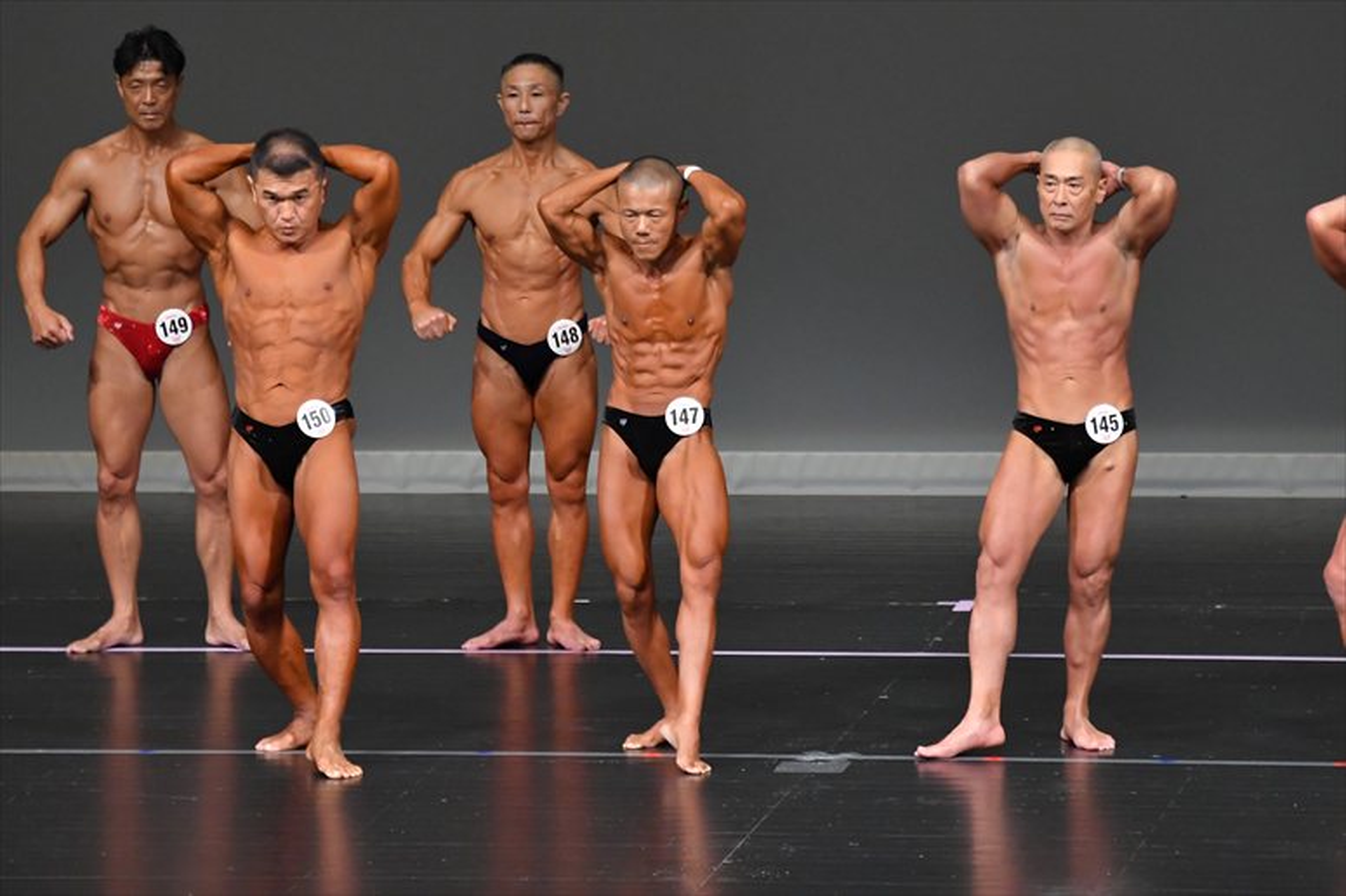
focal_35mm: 300
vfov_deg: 4.6
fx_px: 11211
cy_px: 448
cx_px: 673
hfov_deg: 6.9
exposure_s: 1/400
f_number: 5.6
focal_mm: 200
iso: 4000
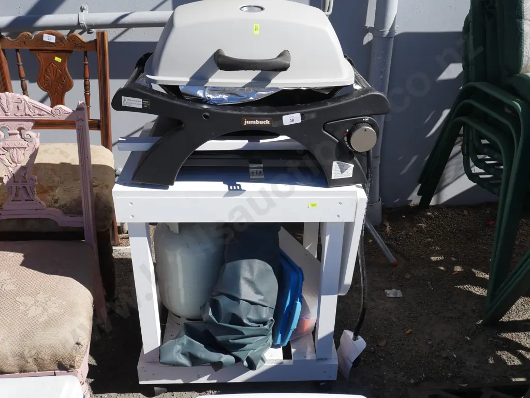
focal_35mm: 34
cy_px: 199
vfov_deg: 41.8
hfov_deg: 53.9
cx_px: 265
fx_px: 521
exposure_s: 1/500
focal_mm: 17
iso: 200
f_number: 8
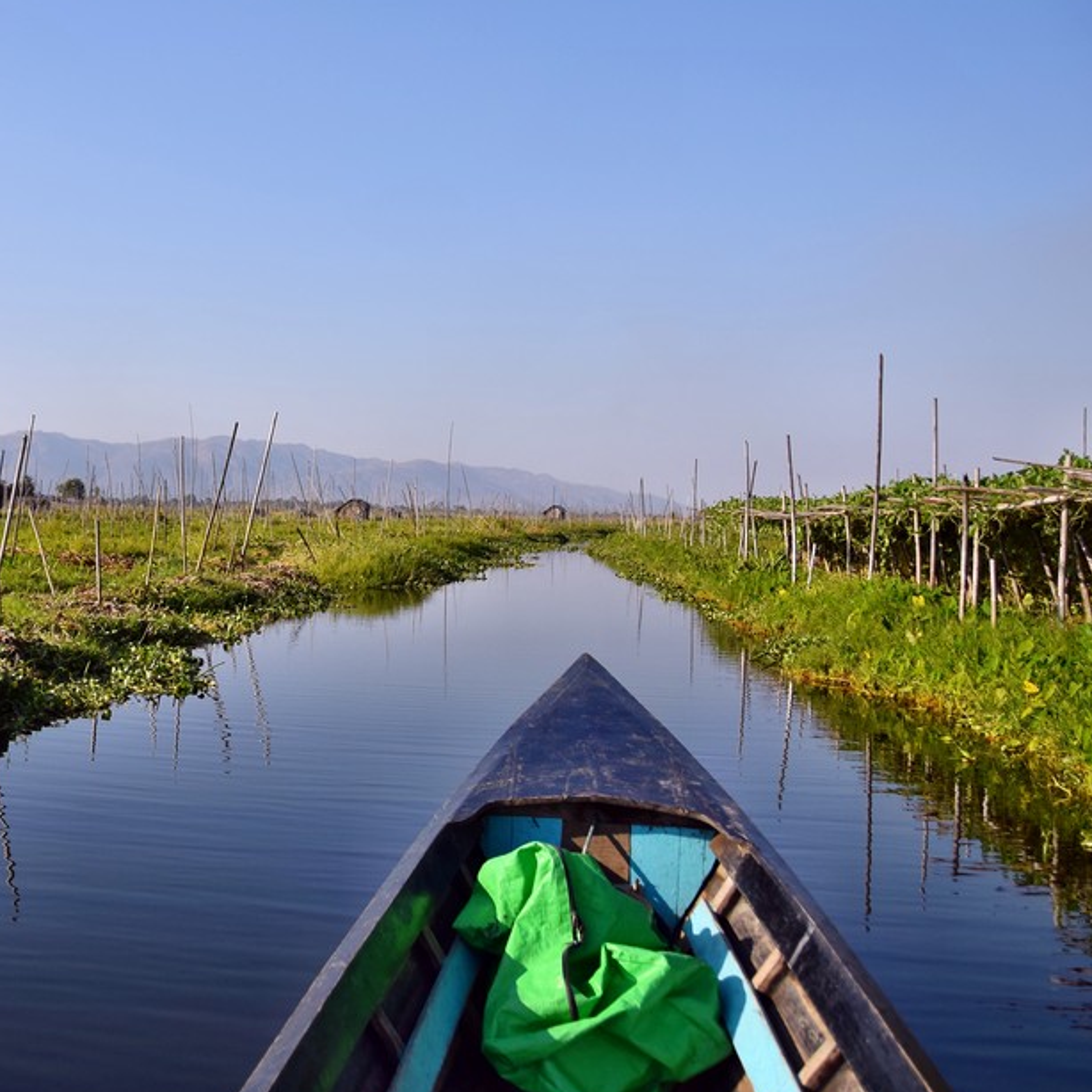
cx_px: 189
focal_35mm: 42
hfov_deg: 38.2
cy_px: 500
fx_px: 1499
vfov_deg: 40.0
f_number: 3.5
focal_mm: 18
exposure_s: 1/4000
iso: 360
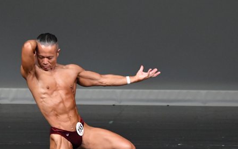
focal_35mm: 615
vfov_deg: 2.1
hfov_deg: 3.4
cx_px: 95
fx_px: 3990
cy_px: 96
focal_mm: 230
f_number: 5.6
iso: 4000
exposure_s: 1/400
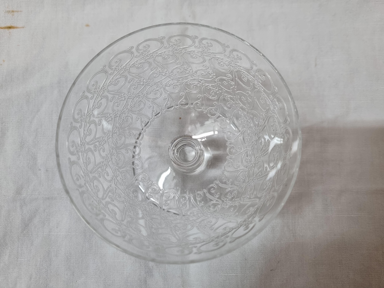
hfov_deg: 67.3
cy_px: 144
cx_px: 192
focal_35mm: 26
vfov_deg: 53.1
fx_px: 288
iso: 250
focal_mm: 5.4
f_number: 1.8
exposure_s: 1/100
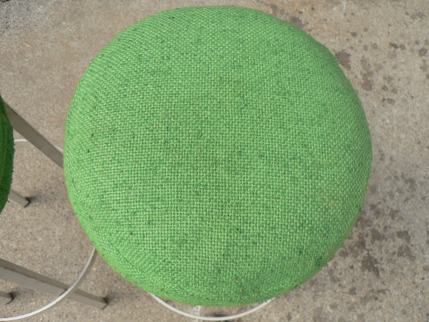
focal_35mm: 36
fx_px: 446
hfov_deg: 51.4
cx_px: 214
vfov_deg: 39.7
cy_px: 161
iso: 80
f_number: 2.8
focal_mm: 6
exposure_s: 1/200
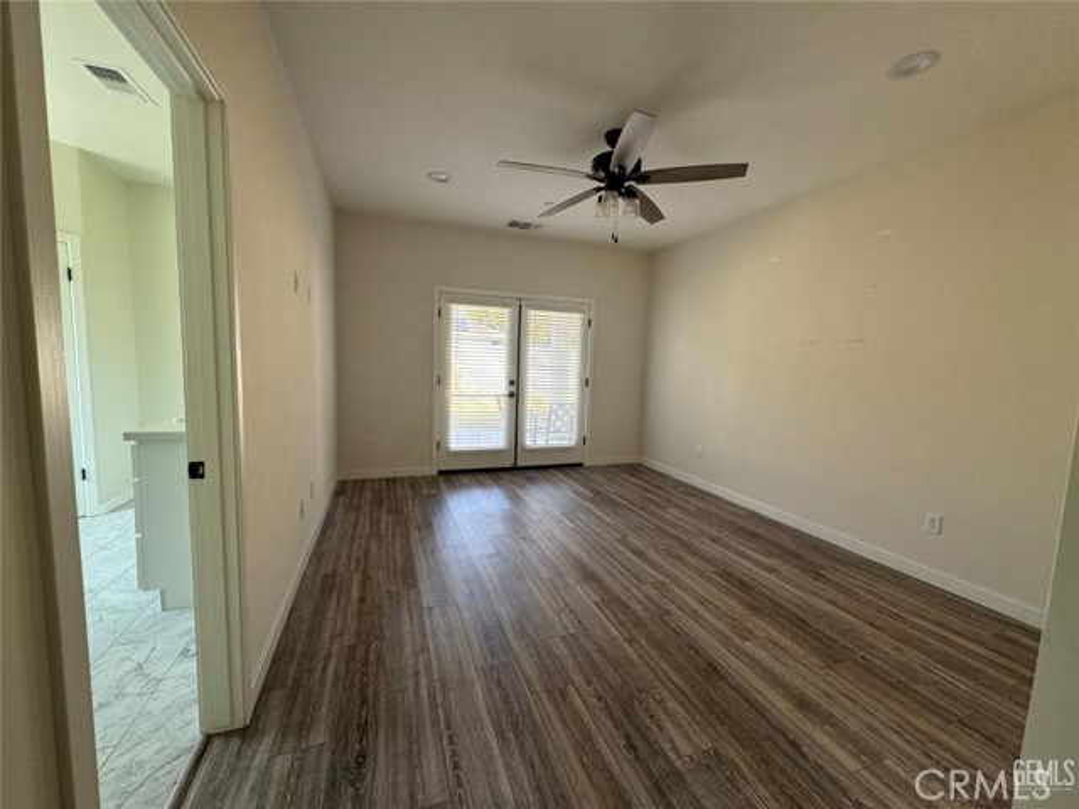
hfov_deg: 102.1
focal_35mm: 14
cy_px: 404
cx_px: 540
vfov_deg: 85.7
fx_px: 436
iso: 100
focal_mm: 2.22
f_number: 2.2
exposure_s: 1/99
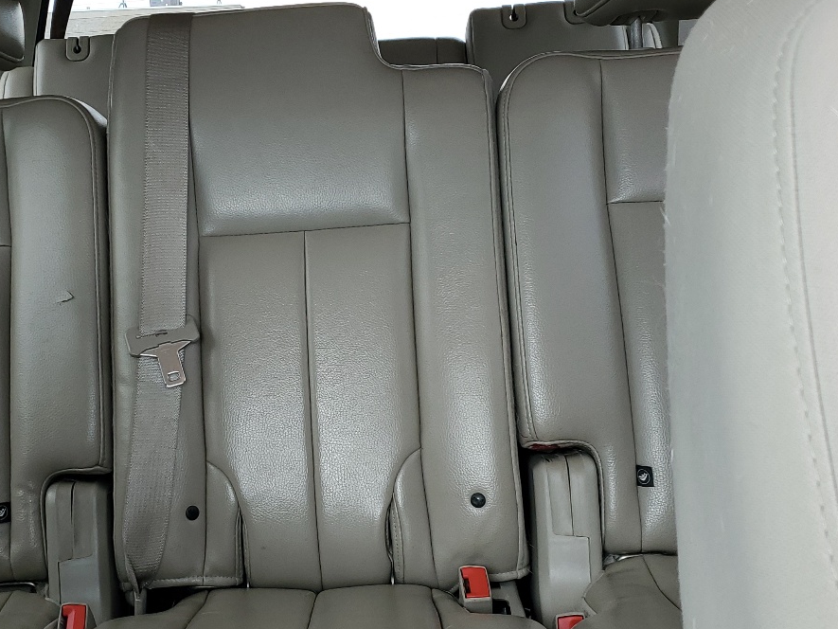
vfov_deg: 30.8
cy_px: 387
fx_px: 1138
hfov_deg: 40.0
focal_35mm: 47
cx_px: 283
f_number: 1.5
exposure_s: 1/132
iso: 50
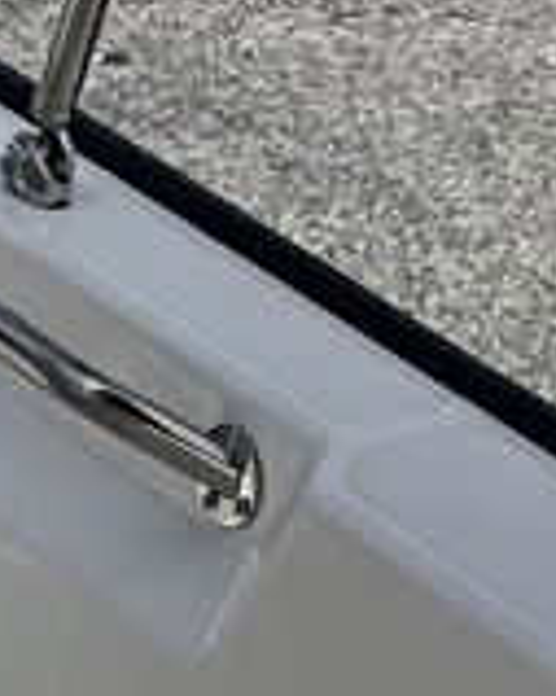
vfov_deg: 6.6
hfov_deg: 5.9
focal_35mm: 255
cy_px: 2386
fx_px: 5250
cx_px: -477
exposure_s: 1/13333
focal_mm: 5.1
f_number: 1.6
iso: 50
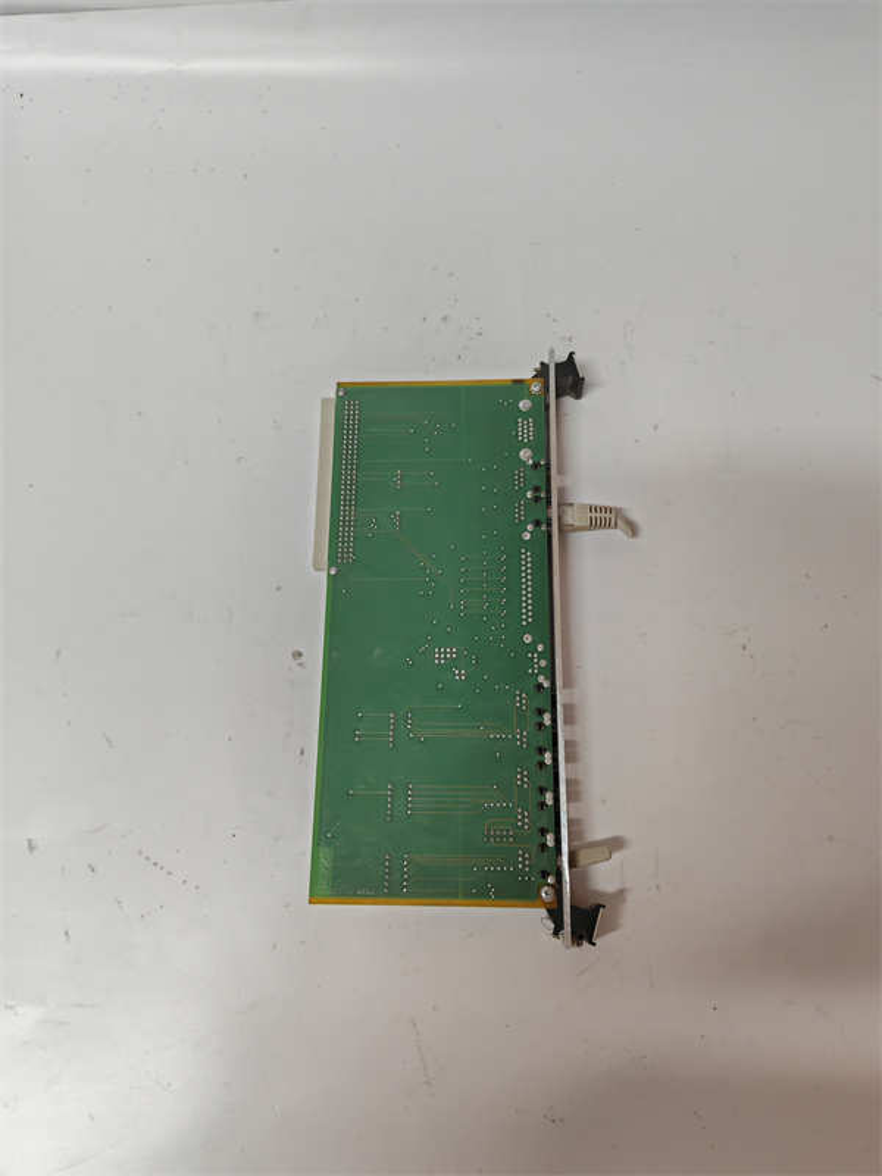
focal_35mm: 27
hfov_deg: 51.4
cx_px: 441
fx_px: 917
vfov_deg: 65.3
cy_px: 588
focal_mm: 6.12
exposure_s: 1/120
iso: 800
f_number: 1.9
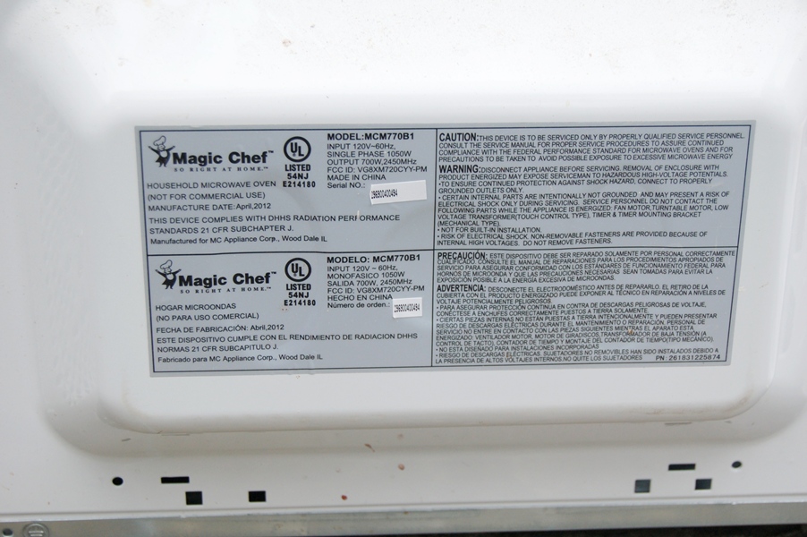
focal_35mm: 69
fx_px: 1546
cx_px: 404
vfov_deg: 19.7
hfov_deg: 29.3
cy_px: 268
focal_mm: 46
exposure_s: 1/125
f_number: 5.3
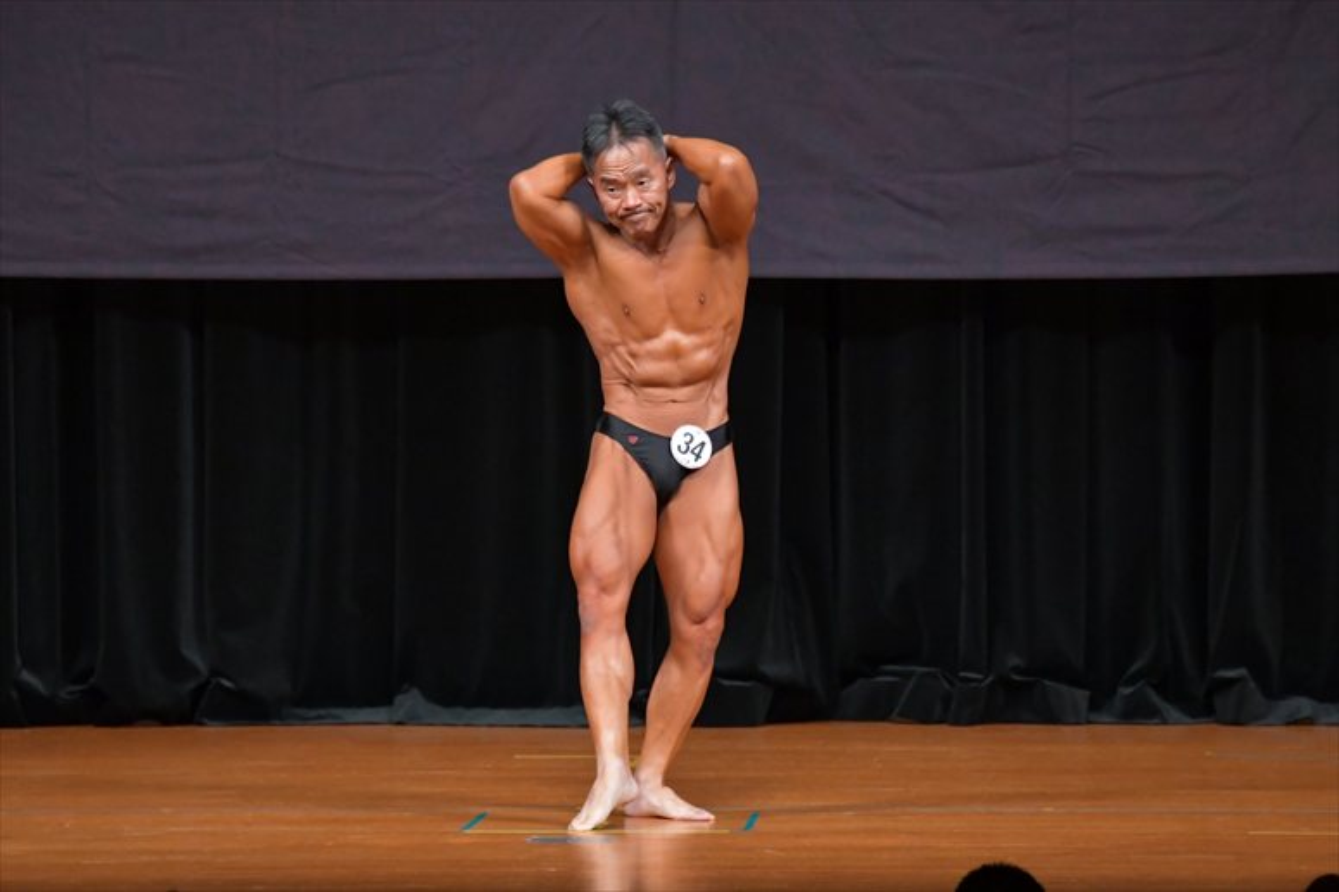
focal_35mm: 285
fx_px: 10595
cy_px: 446
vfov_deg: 4.8
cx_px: 670
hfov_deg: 7.2
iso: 5000
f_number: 5.6
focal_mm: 190
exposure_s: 1/400
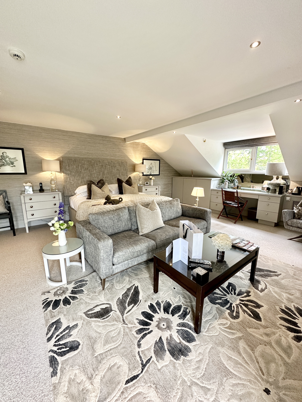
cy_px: 201
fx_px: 163
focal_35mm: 14
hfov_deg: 85.7
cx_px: 151
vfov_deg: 102.1
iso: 200
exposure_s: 1/50
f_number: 2.2
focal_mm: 2.22
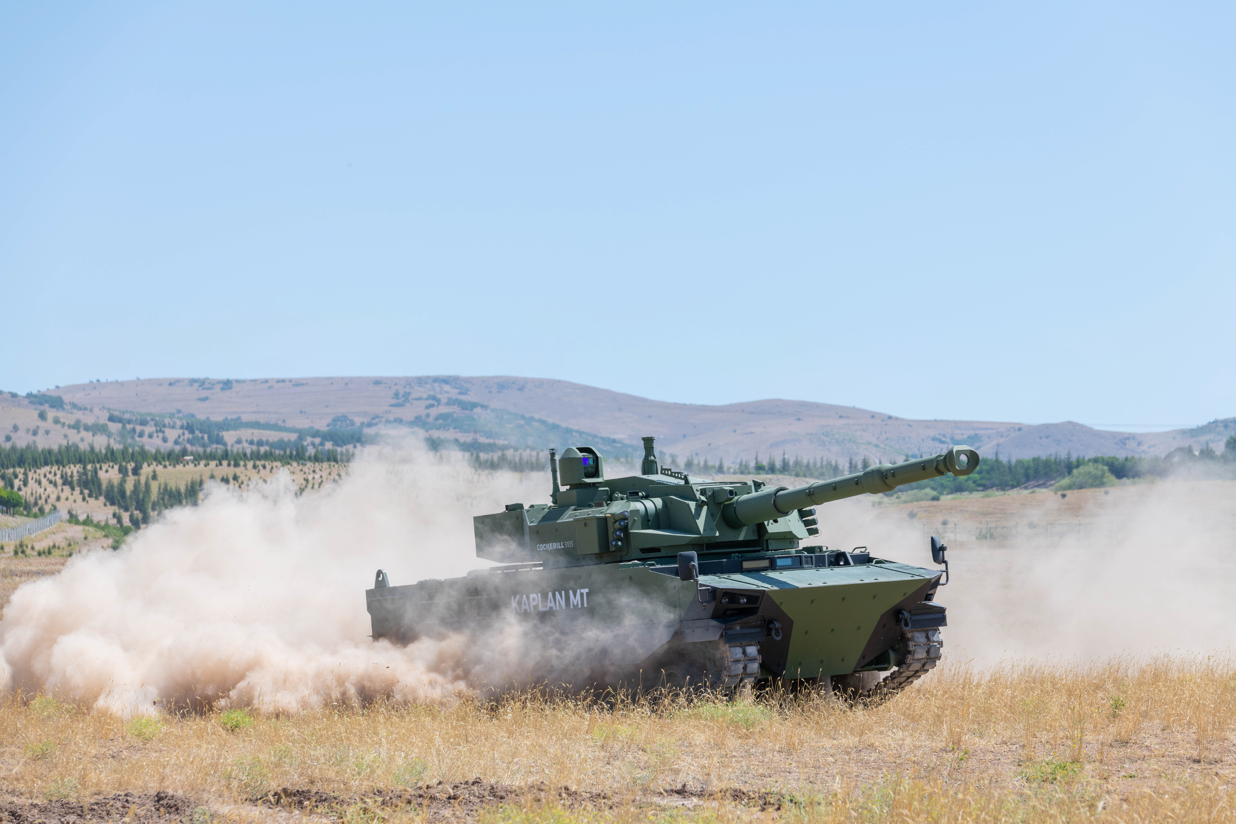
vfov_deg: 10.2
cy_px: 412
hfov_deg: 15.2
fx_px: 4635
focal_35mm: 135
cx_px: 618
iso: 200
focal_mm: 135
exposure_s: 1/640
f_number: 7.1
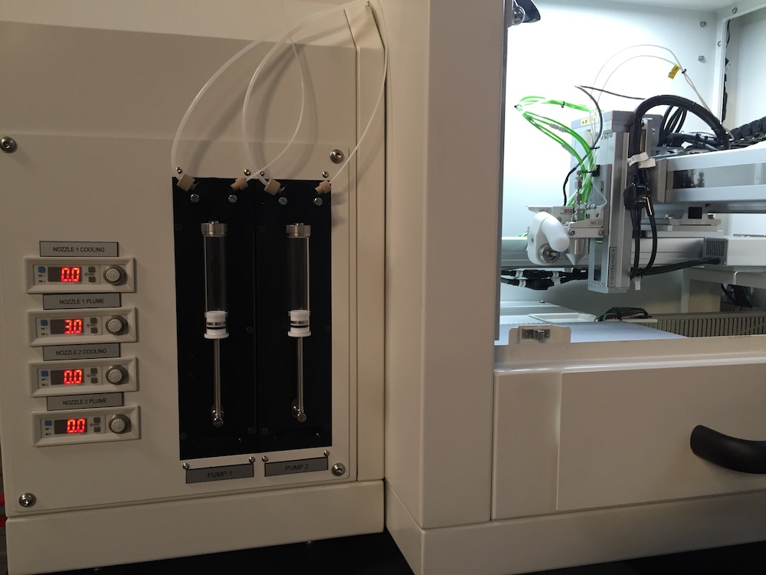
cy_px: 288
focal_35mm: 29
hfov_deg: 61.7
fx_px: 642
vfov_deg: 48.2
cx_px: 383
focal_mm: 4.15
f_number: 2.2
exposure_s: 1/33
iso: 100
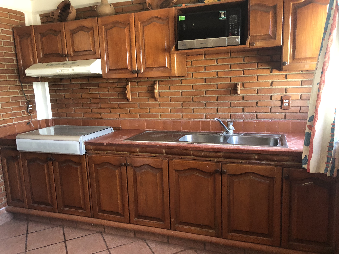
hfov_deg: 63.4
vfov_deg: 49.7
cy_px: 127
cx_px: 170
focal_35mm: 28
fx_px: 274
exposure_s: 1/15
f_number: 1.8
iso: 100
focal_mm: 4
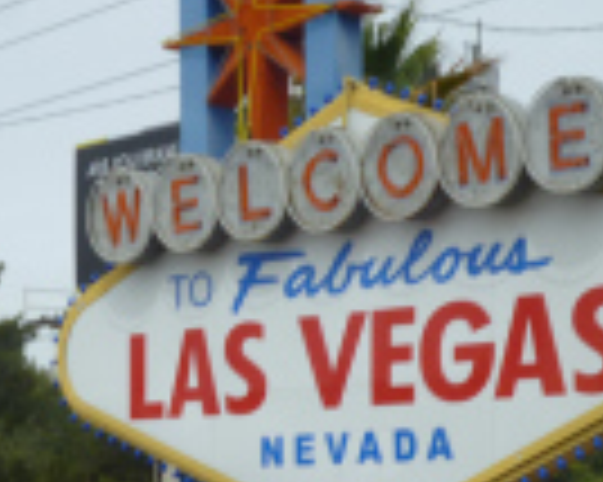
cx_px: 232
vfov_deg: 12.1
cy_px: 554
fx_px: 2229
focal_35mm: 125
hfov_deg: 15.4
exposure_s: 1/80
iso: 100
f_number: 13
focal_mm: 8.6
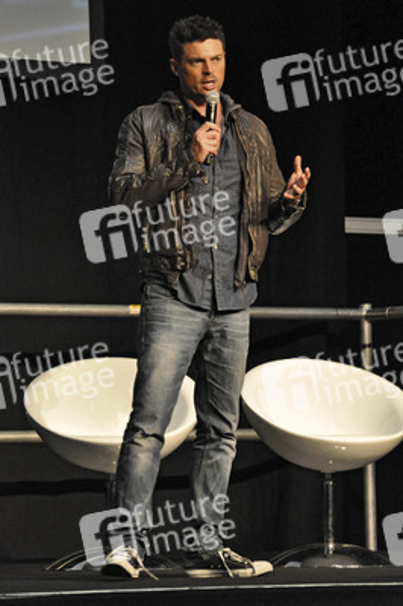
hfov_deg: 5.5
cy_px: 303
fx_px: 4163
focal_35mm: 248
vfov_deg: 8.3
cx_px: 202
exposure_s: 1/100
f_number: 5
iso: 3200
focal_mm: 165
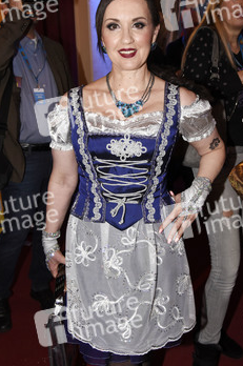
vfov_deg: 42.7
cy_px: 164
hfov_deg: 29.2
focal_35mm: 46
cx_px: 119
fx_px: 467
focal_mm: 40
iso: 2500
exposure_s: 1/60
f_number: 6.3
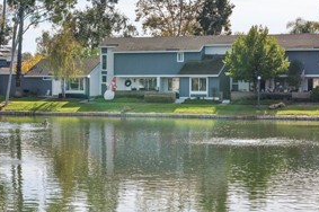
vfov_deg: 14.4
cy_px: 91
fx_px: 841
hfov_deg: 21.3
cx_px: 72
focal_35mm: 95
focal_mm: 28
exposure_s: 1/160
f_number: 9
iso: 80
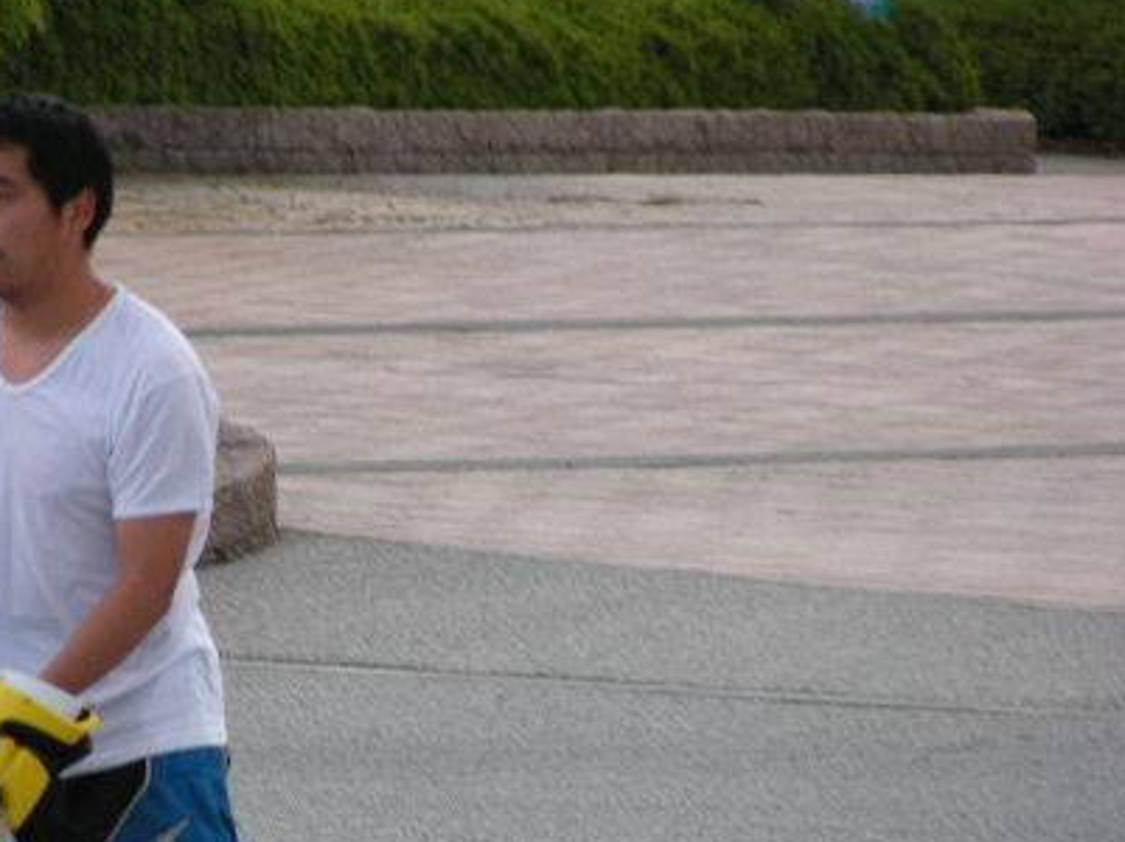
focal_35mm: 607
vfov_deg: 2.4
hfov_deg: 3.3
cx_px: 283
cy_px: 589
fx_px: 19709
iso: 50
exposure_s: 1/160
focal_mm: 63.3
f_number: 3.5
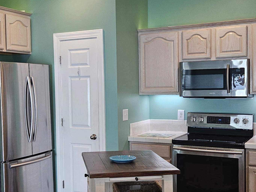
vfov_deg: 28.0
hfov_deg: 36.8
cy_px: 101
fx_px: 385
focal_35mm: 52
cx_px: 123
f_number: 1.8
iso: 100
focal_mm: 5.4
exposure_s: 1/120
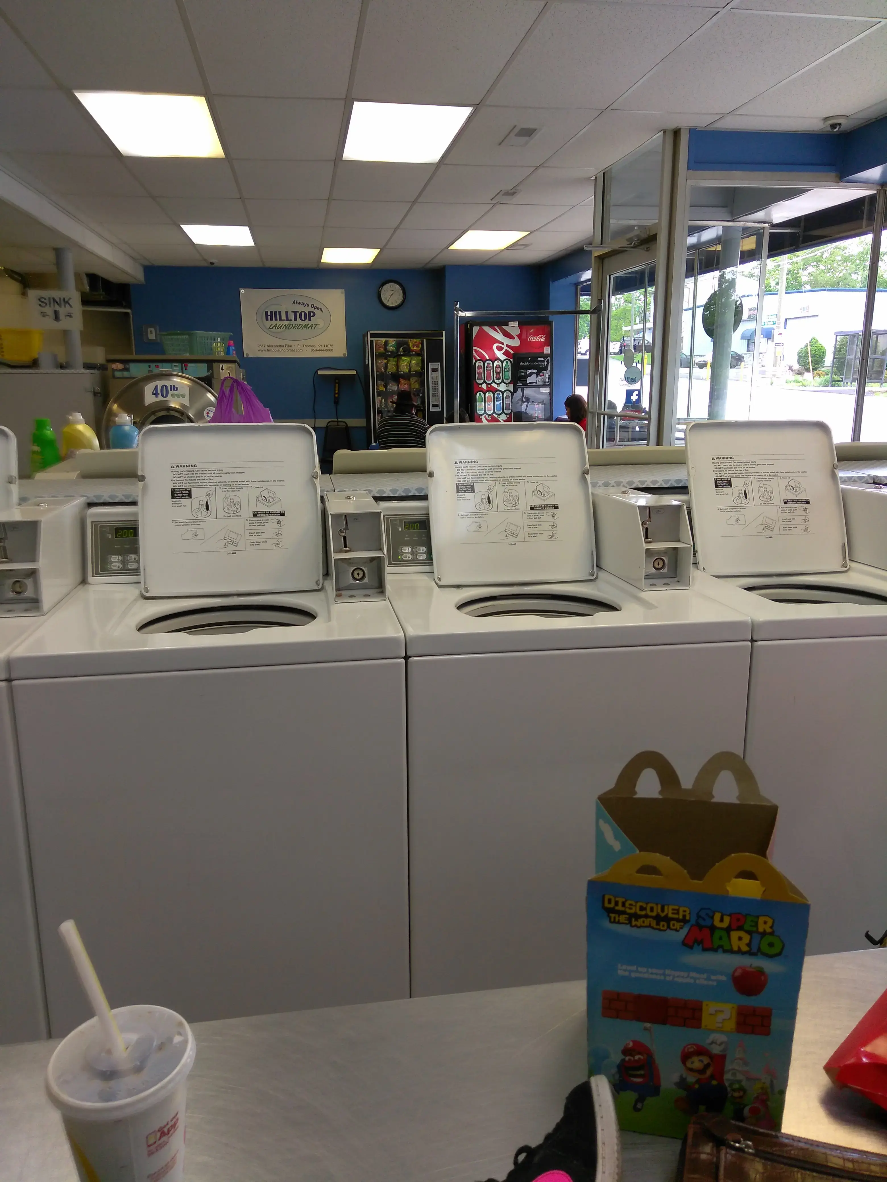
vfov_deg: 81.7
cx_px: 444
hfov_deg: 66.0
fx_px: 683
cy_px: 591
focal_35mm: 20
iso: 121
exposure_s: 1/60
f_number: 2.2
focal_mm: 3.46
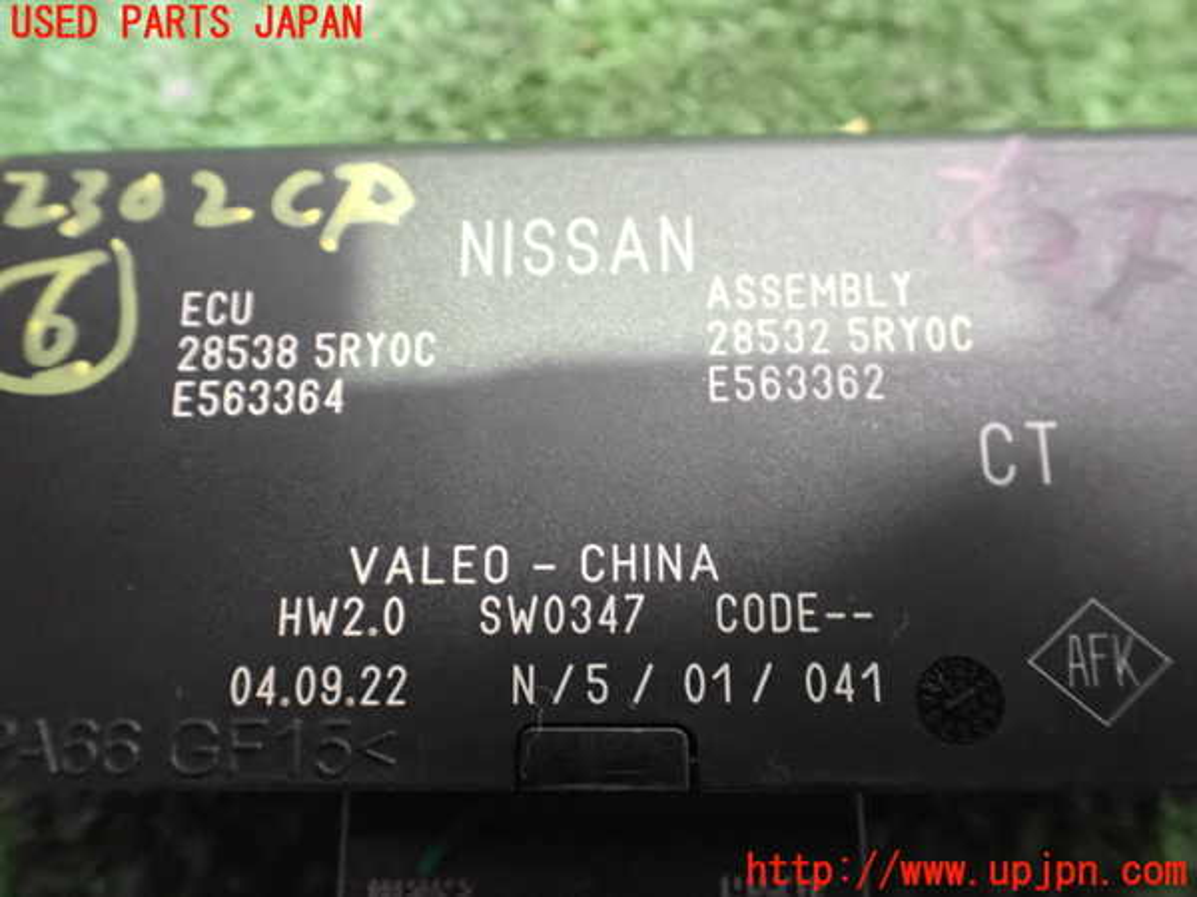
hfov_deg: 60.0
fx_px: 1037
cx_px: 598
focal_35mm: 30
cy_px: 448
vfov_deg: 46.8
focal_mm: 5.4
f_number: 2.3
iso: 2000
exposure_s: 1/30
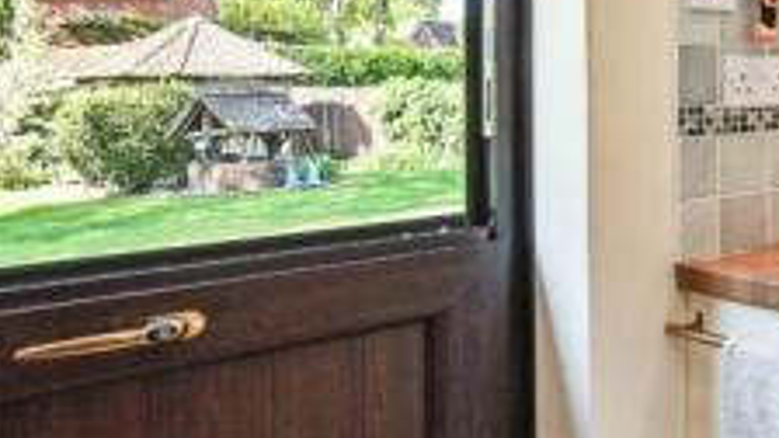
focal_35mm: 43
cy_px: 96
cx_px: 1026
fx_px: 888
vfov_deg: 27.2
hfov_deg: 33.6
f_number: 8
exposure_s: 1/125
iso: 400
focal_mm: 14
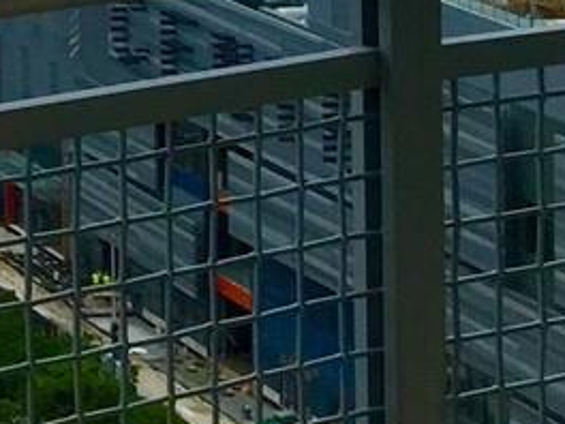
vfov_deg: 7.8
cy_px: -623
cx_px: -912
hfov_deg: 9.6
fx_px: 2873
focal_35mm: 176
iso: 32
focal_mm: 4.15
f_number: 2.2
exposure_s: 1/3597
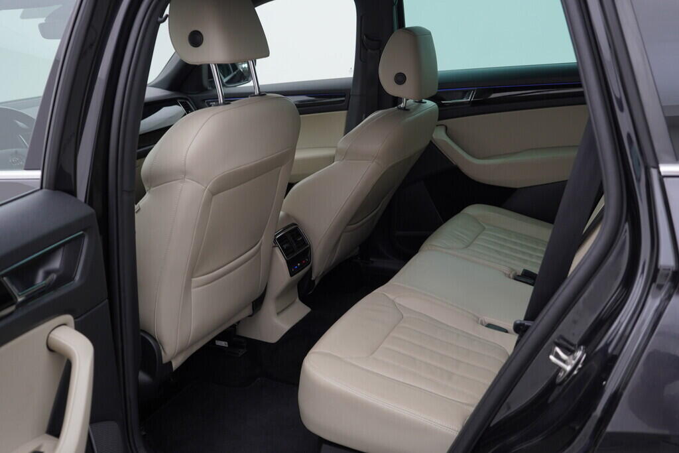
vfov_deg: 36.9
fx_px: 679
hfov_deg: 53.1
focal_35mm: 36
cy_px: 226
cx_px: 340
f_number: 3.5
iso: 125
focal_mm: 24
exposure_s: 1/60
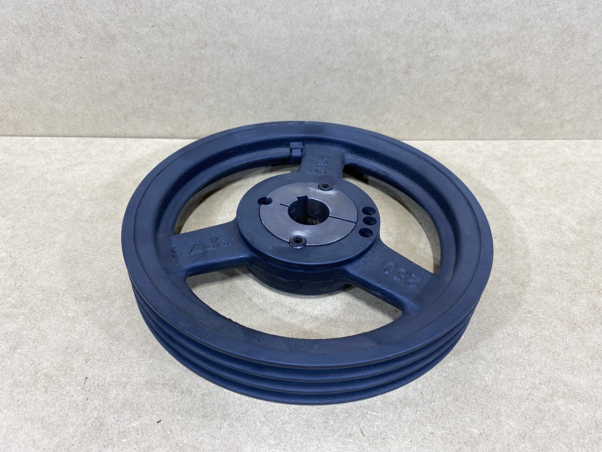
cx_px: 301
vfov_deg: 53.1
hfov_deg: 67.3
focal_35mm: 26
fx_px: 452
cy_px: 226
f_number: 1.8
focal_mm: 4.25
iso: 32
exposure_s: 1/100
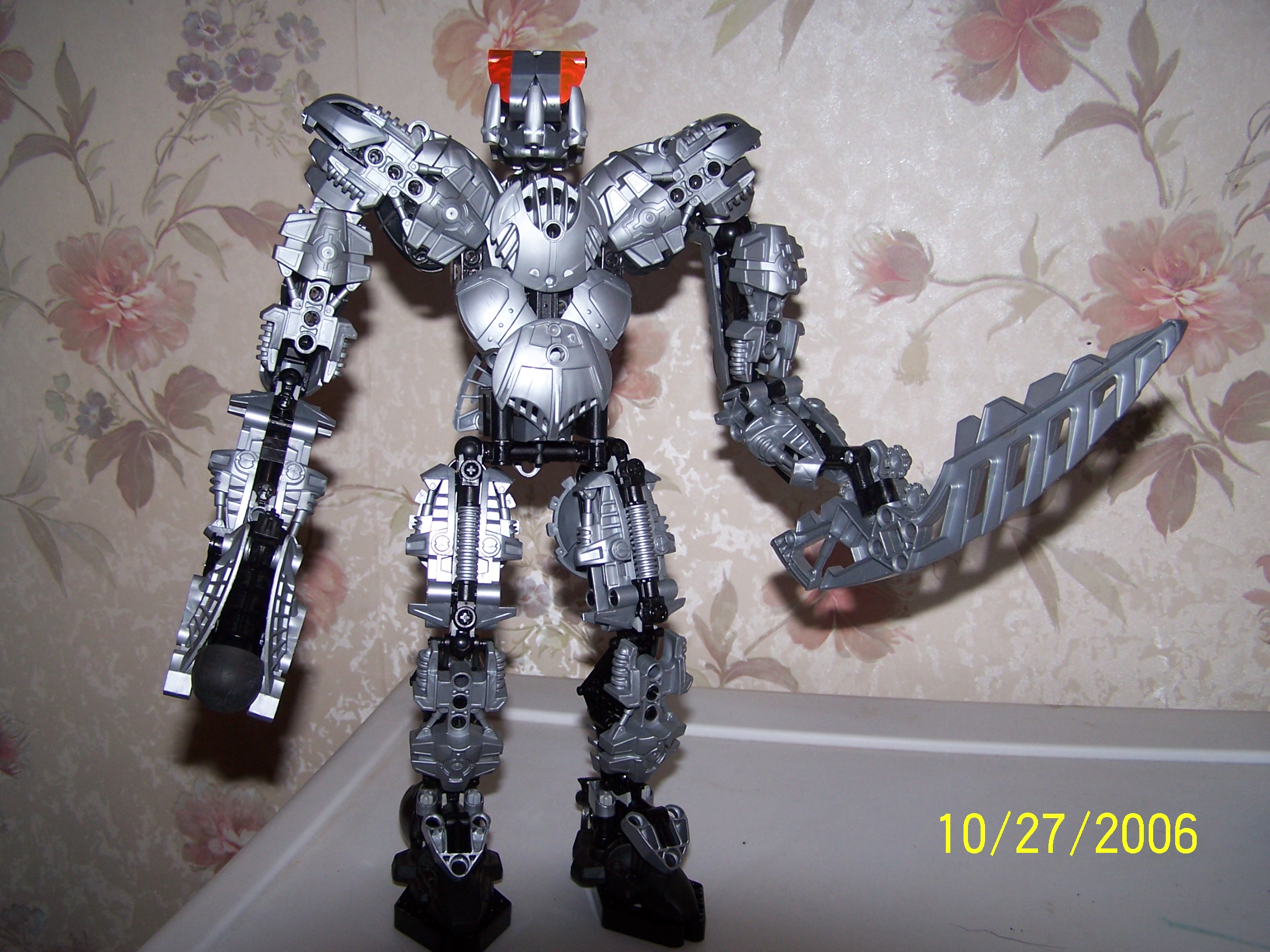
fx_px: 1394
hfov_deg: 49.0
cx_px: 635
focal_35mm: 38
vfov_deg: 37.7
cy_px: 476
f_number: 2.8
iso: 80
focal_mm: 6.3
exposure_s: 1/60
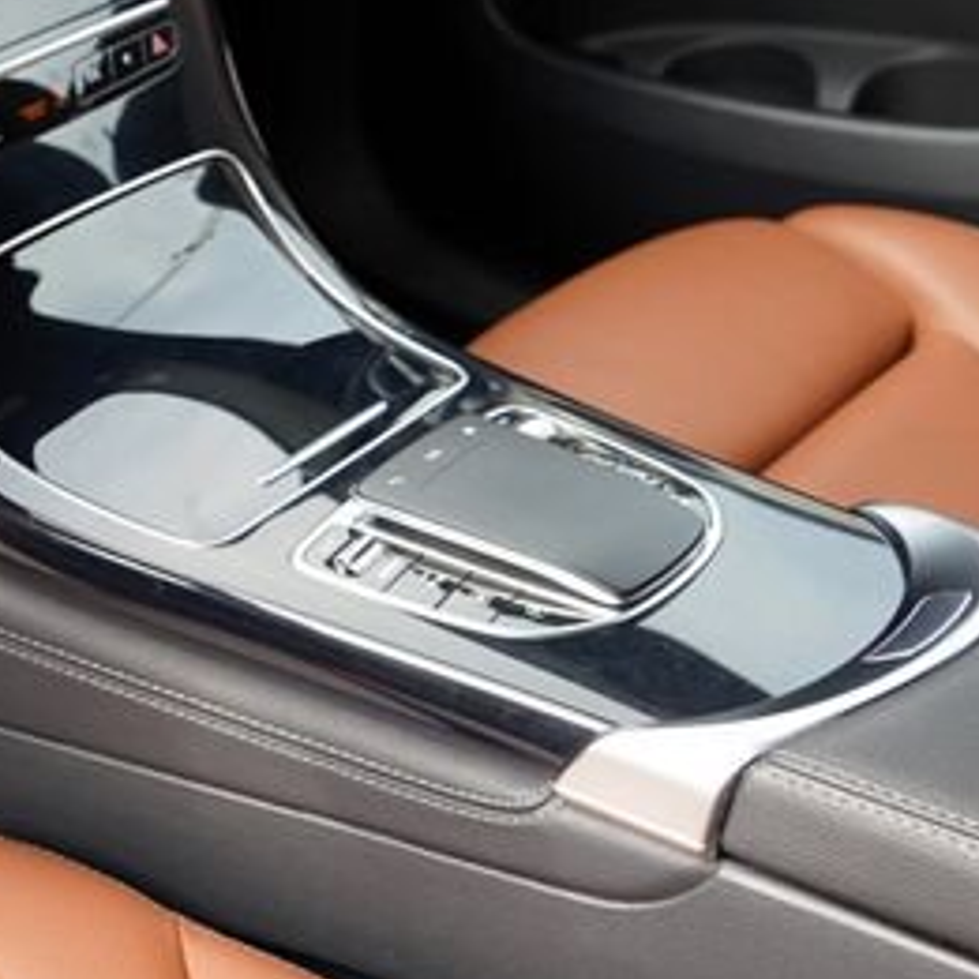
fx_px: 2560
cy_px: 21
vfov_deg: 21.0
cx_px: -506
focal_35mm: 80
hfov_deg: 18.9
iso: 100
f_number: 4.5
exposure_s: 1/80
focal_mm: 24
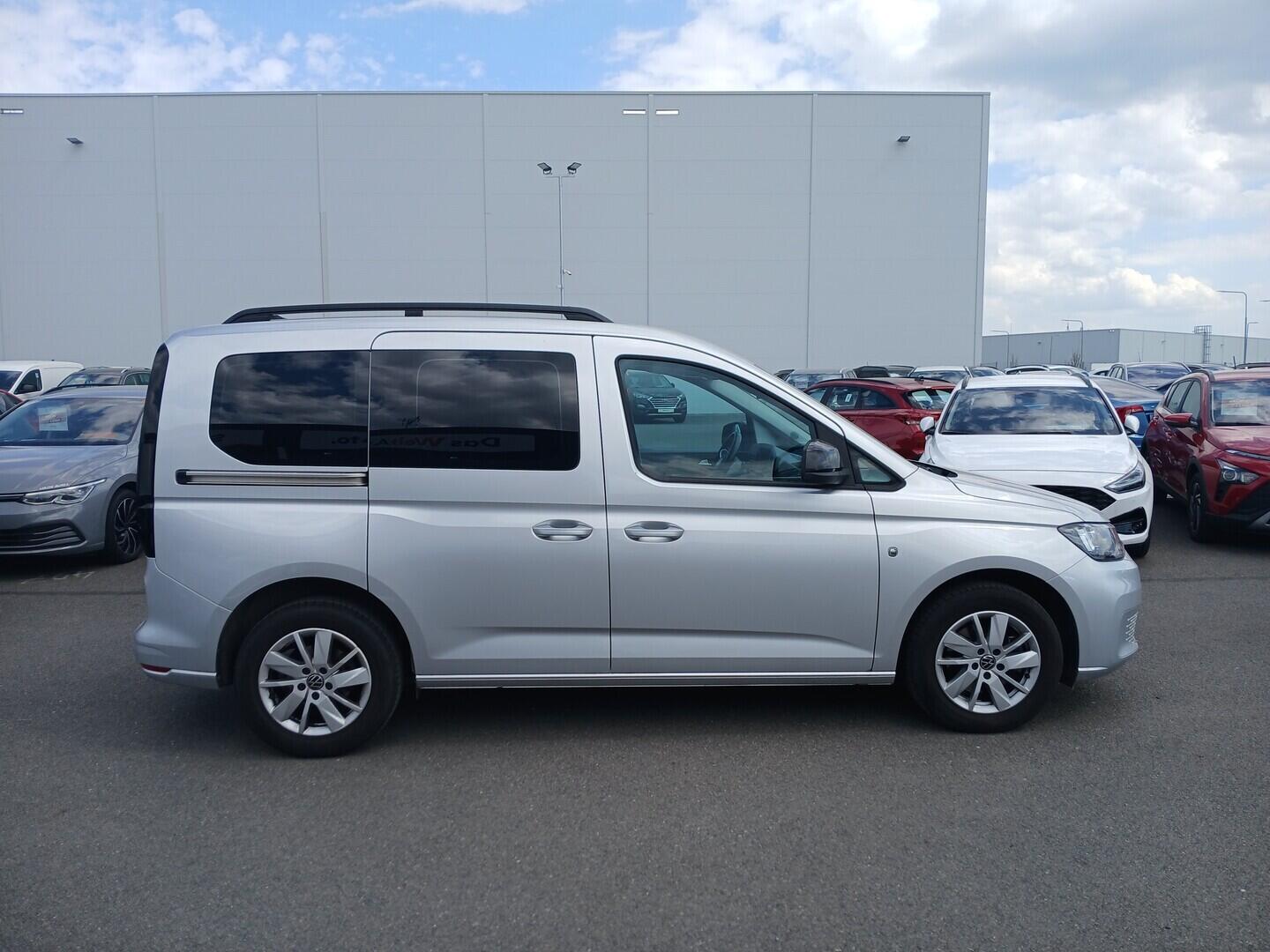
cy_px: 476
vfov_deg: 53.1
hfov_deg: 67.3
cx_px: 635
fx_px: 954
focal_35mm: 26
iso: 20
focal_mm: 3.98
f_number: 1.8
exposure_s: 1/431
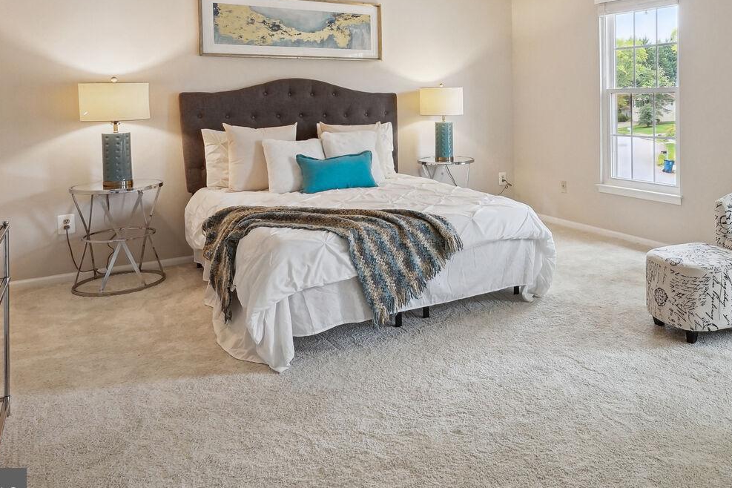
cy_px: 86
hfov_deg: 62.5
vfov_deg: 43.8
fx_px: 569
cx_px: 529
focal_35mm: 28
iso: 1000
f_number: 9
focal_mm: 16
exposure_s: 1/20
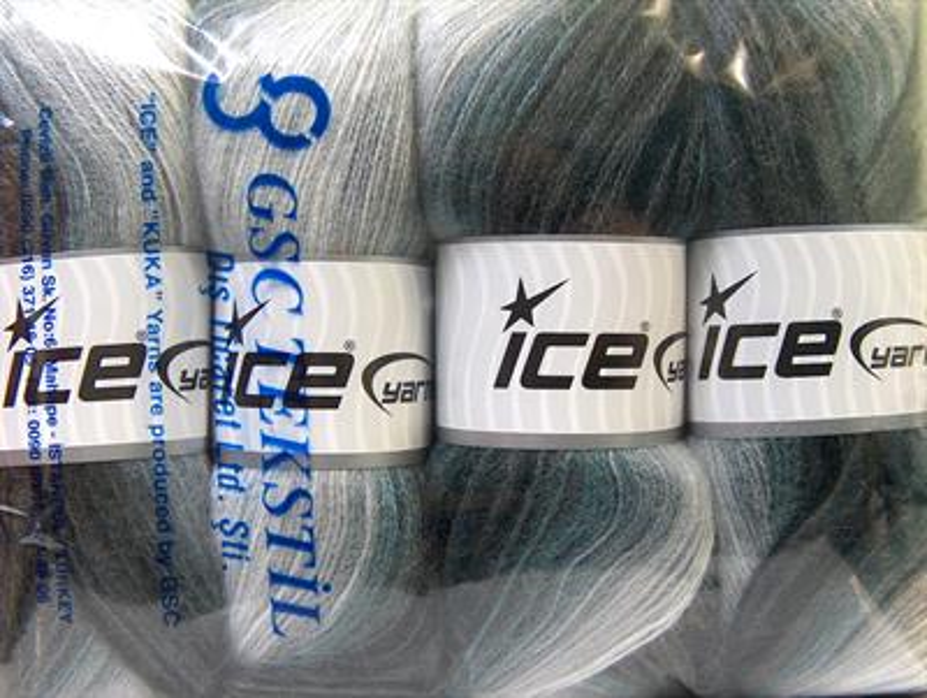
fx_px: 1180
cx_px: 464
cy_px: 349
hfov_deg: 42.9
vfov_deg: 32.9
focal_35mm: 44
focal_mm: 8.96
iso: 200
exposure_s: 1/9.68
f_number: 2.8
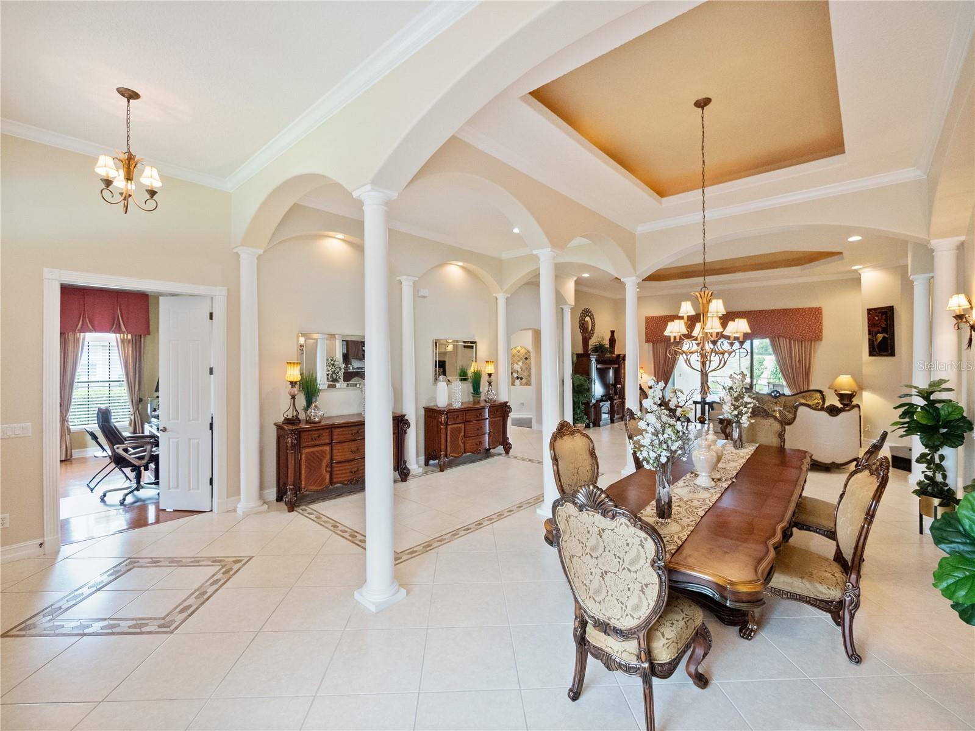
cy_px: 366
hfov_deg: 102.1
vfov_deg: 85.7
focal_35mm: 14
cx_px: 488
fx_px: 394
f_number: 4
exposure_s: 1/60
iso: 2500
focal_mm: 7
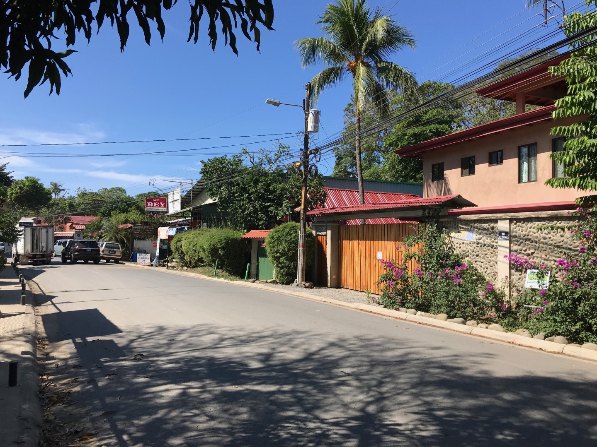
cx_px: 298
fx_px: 483
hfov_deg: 63.4
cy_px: 224
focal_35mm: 28
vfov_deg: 49.7
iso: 20
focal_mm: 3.99
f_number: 1.8
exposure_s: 1/1953
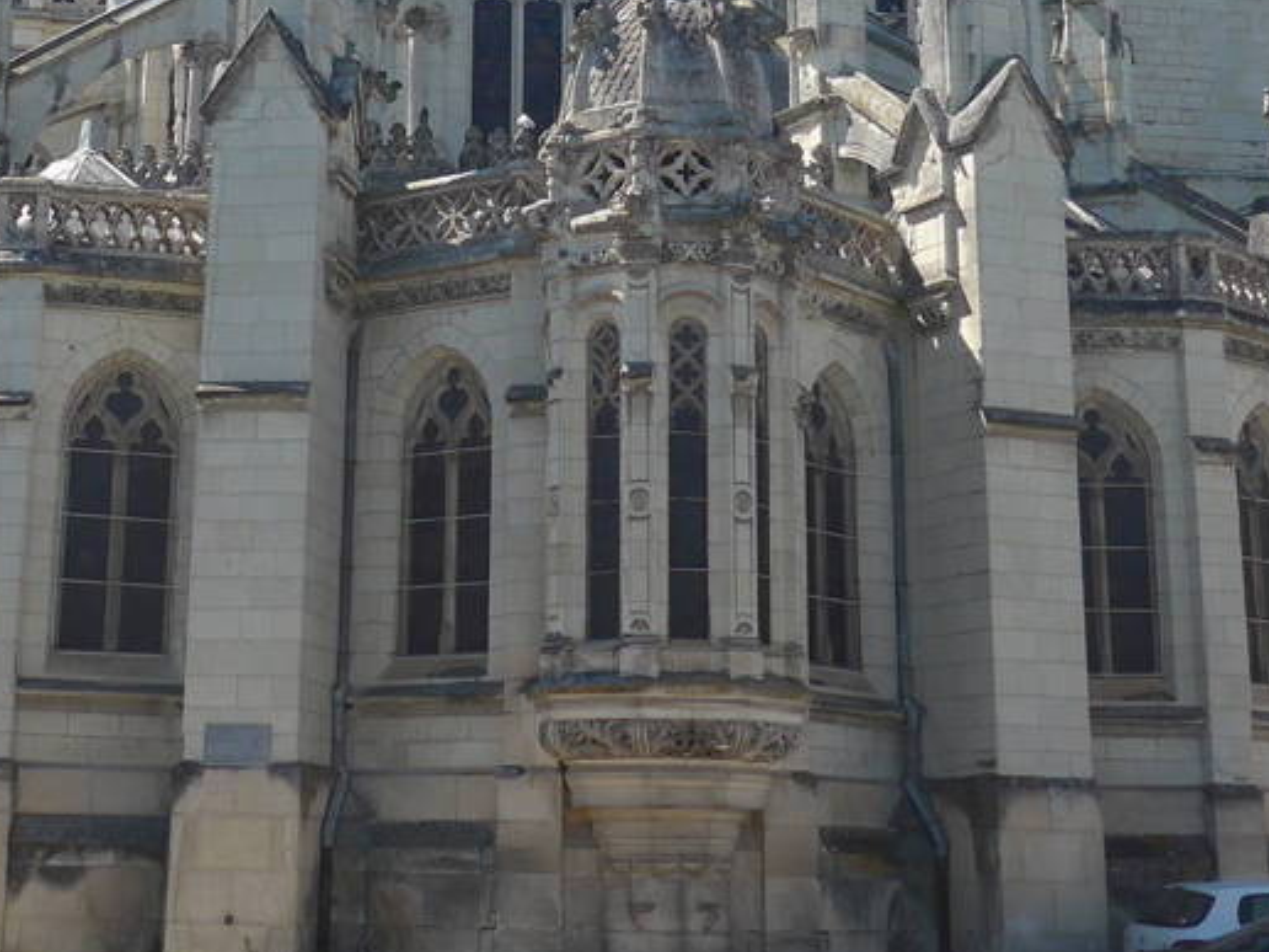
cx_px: 475
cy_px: -54
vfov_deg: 19.7
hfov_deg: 26.9
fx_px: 2639
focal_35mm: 72
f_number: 2.8
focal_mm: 6
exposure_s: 1/1000
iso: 80
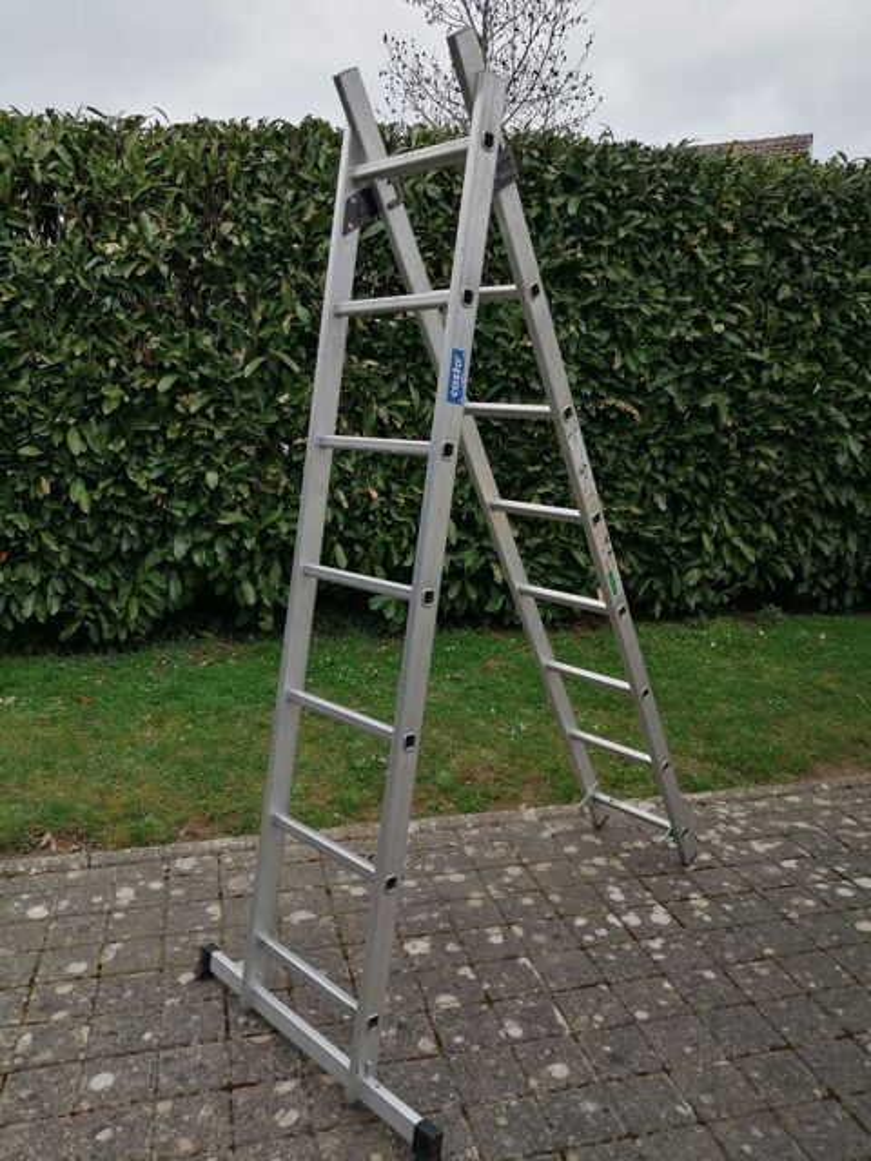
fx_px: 872
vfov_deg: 67.3
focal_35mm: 26
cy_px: 580
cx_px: 436
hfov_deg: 53.1
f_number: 1.8
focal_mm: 3.62
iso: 50
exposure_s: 1/520
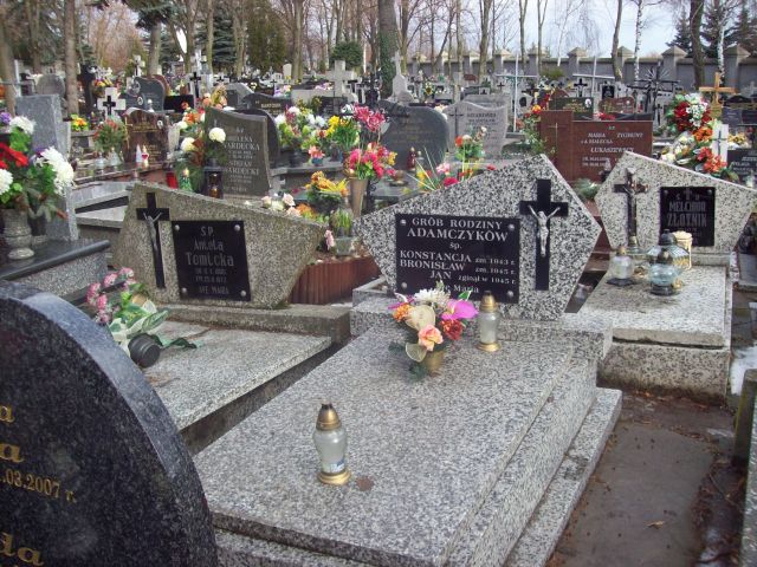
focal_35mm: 36
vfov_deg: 39.7
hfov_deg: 51.4
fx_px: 787
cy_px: 284
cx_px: 378
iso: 80
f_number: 2.7
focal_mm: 6
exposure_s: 1/243
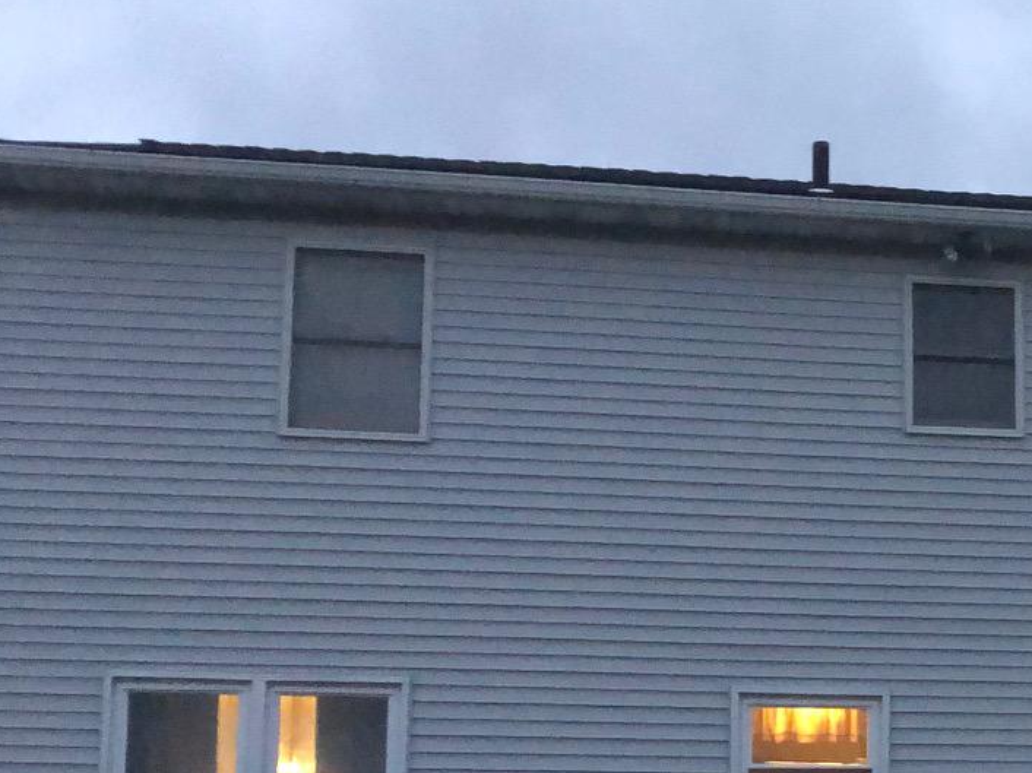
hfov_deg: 23.0
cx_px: 1139
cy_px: 792
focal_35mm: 80
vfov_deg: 17.9
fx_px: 2384
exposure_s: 1/30
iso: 640
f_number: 1.8
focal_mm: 3.99
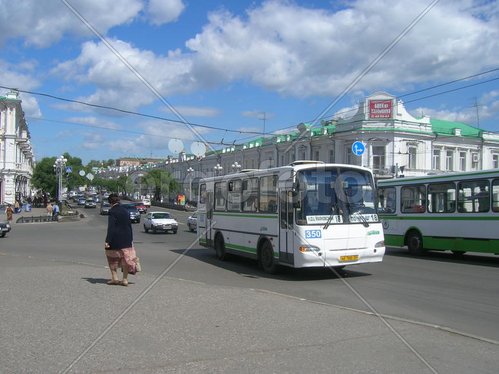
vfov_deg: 41.8
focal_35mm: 34
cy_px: 187
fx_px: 490
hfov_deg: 54.0
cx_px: 250
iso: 50
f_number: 4.9
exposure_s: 1/600
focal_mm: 5.7
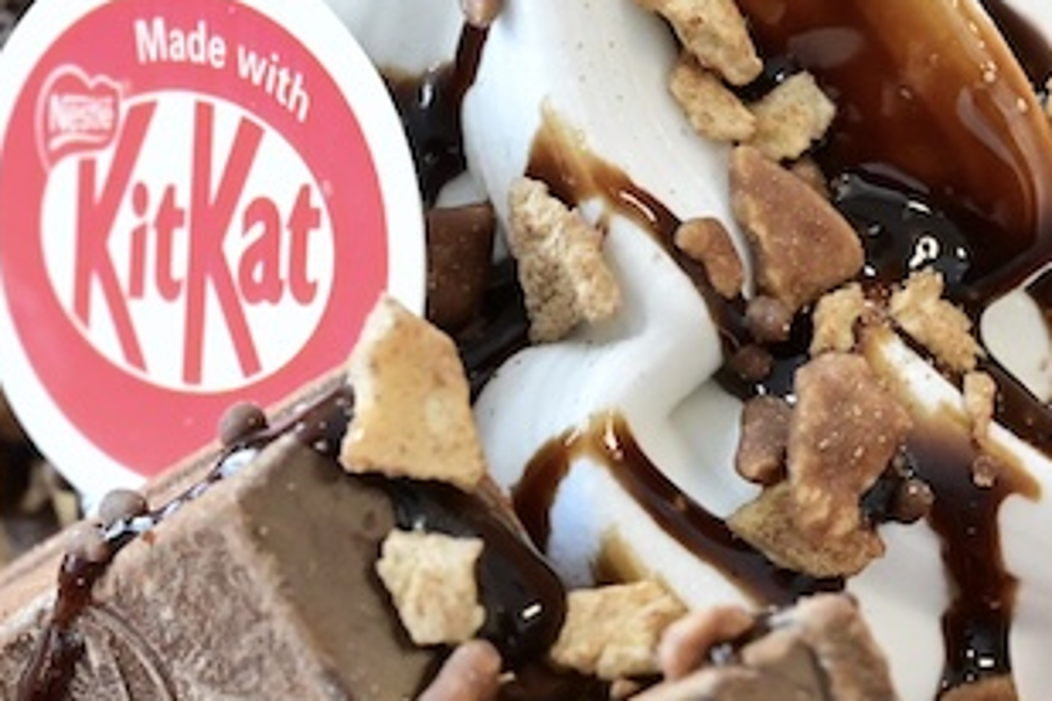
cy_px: 468
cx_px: 647
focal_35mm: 194
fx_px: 5669
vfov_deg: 7.1
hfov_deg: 10.6
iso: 6400
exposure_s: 1/160
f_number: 10
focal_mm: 60
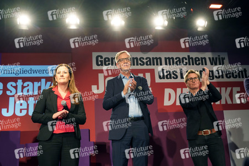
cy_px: 83
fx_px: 276
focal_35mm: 40
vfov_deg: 33.4
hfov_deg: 48.5
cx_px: 124
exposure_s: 1/250
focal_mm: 40
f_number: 6.3
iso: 2500
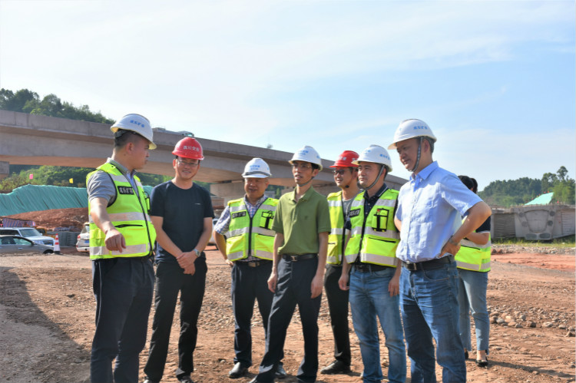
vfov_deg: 29.8
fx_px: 720
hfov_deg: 43.6
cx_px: 288
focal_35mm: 45
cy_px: 192
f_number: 8
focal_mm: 30
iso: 140
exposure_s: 1/500
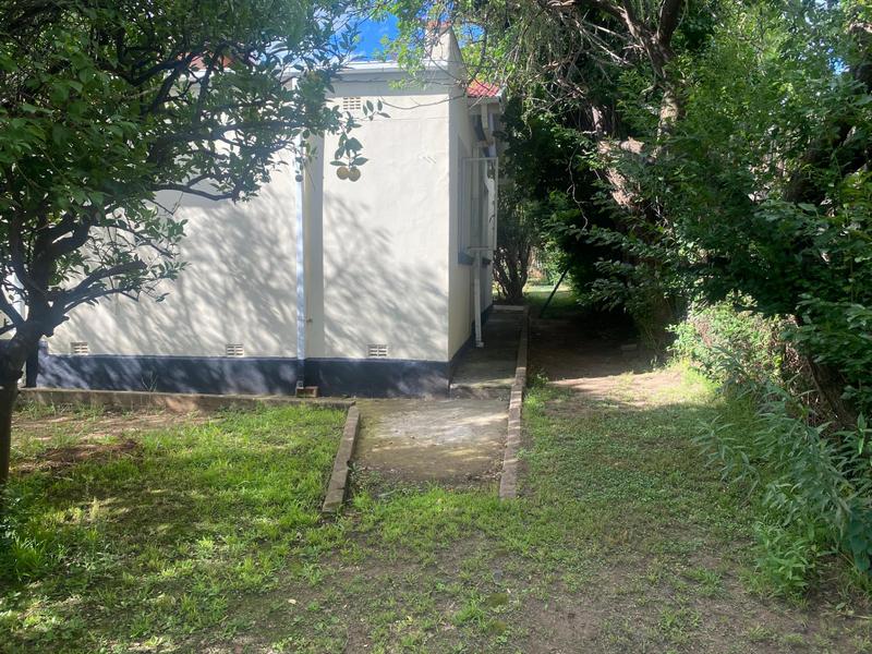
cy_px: 327
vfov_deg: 53.1
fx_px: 655
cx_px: 436
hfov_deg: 67.3
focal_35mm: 26
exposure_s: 1/715
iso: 32
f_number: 1.8
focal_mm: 4.25
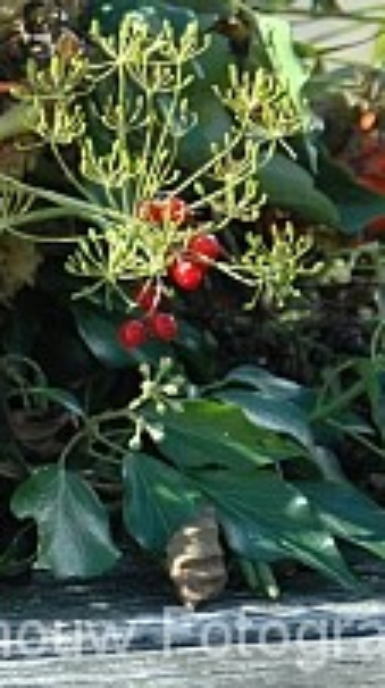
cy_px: 68
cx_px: -457
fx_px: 5468
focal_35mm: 300
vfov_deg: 7.2
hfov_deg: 4.0
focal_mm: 70
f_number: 6.7
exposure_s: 1/180
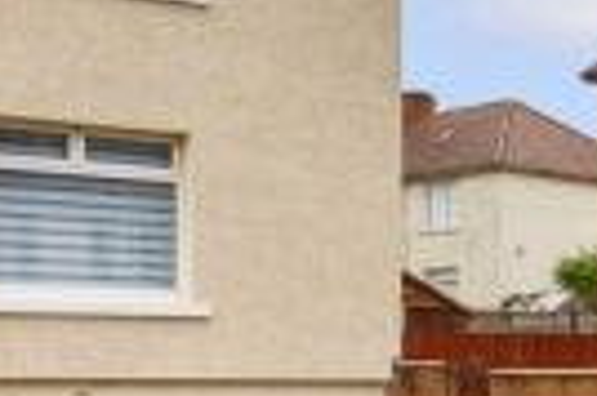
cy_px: 378
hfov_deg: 21.0
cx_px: 668
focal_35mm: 92
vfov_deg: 14.6
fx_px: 1524
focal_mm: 12
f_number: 6.3
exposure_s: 1/15
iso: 800
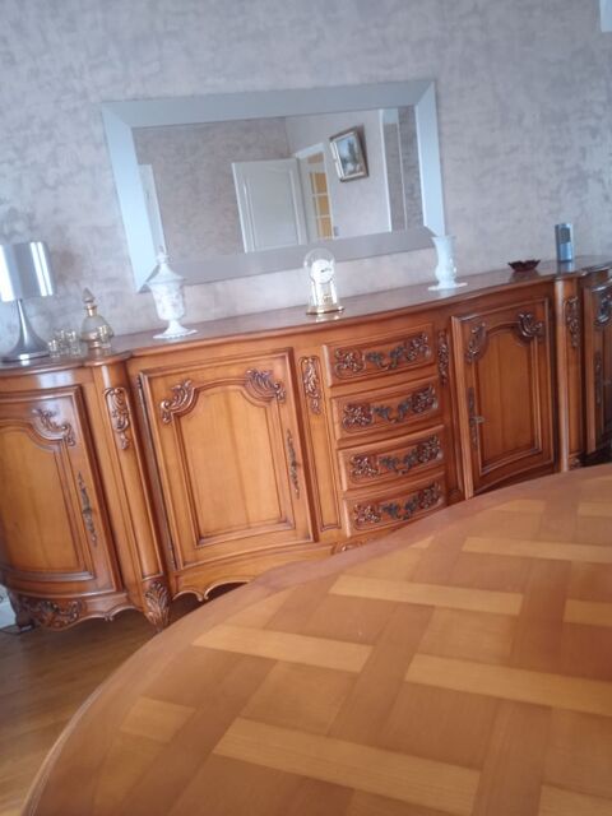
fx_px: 660
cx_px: 306
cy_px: 408
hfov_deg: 49.7
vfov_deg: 63.4
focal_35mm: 28
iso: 764
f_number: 2.2
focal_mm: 3.43
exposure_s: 1/16.7
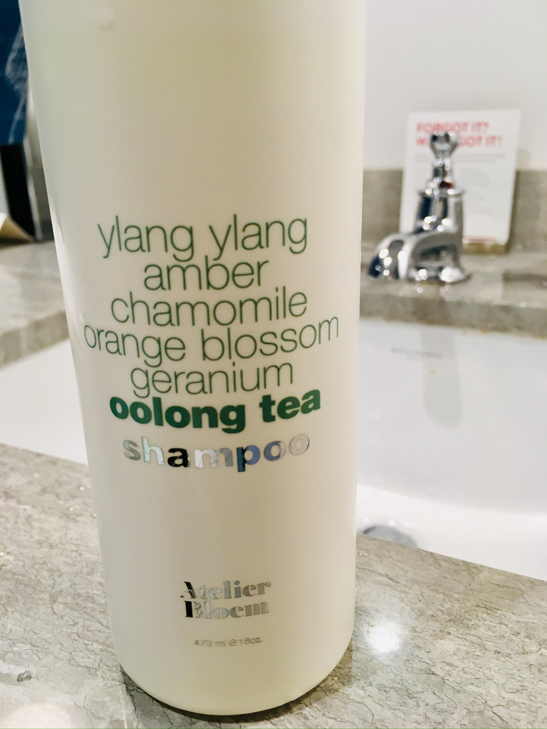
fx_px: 611
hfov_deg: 48.2
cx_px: 274
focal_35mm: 29
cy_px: 364
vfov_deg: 61.7
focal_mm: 4.15
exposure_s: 1/30
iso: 50
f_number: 2.2
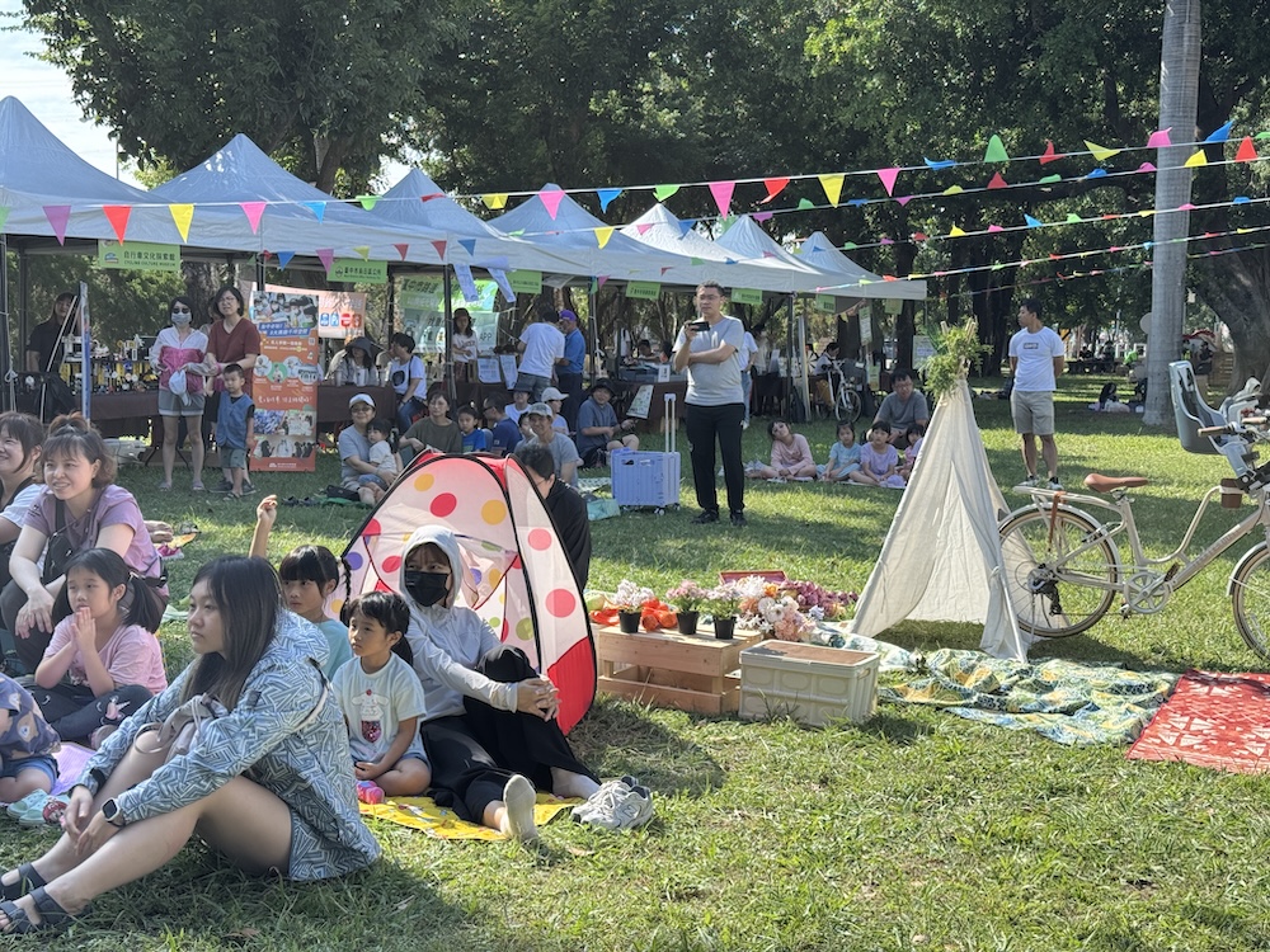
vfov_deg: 30.3
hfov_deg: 39.7
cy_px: 476
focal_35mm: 48
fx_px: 1761
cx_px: 635
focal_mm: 6.76
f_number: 1.78
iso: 64
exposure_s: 1/1059
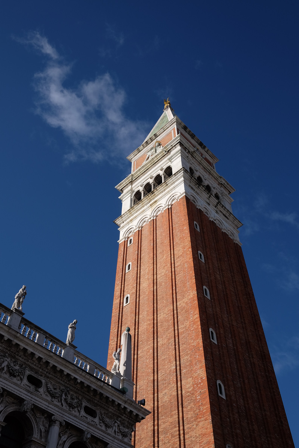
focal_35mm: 35
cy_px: 224
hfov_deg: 37.9
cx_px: 150
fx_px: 436
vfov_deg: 54.4
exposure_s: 1/600
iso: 200
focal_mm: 23
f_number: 8
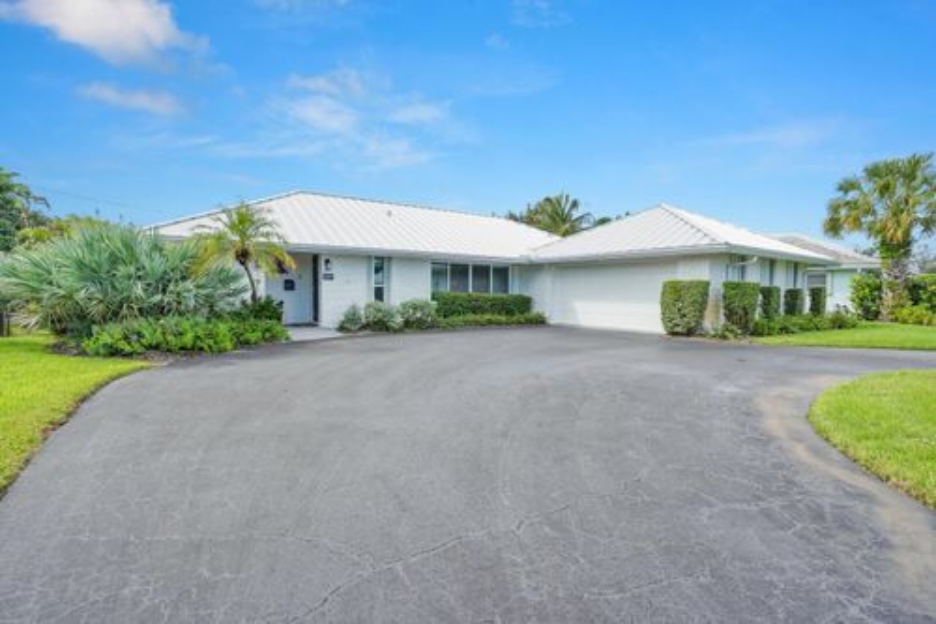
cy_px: 312
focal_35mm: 16
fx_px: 416
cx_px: 468
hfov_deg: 96.8
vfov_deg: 73.7
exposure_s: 1/640
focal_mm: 16
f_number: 8
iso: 800
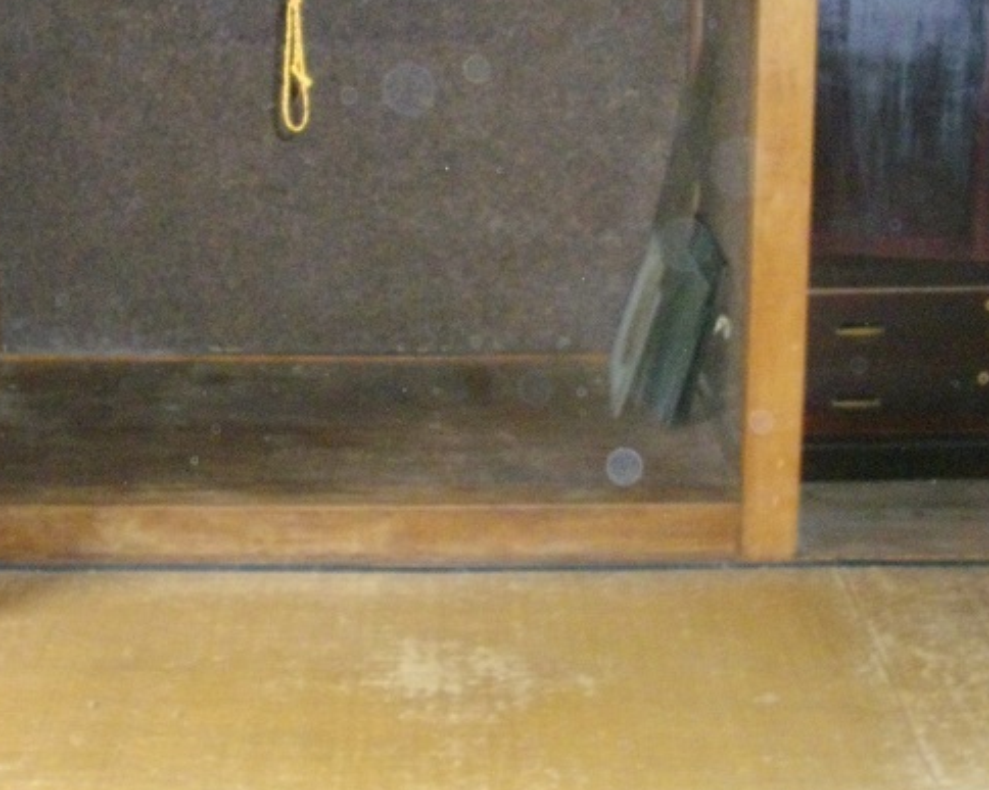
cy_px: 194
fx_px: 1990
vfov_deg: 22.3
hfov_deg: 27.7
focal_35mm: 68
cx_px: 315
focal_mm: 6.2
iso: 592
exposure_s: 1/50
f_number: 2.8
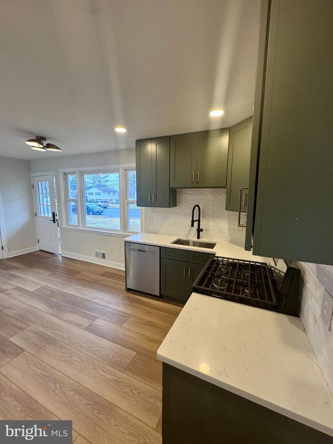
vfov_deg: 102.1
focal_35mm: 14
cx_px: 166
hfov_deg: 85.7
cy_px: 222
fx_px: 180
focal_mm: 2.22
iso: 200
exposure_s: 1/120
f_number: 2.2
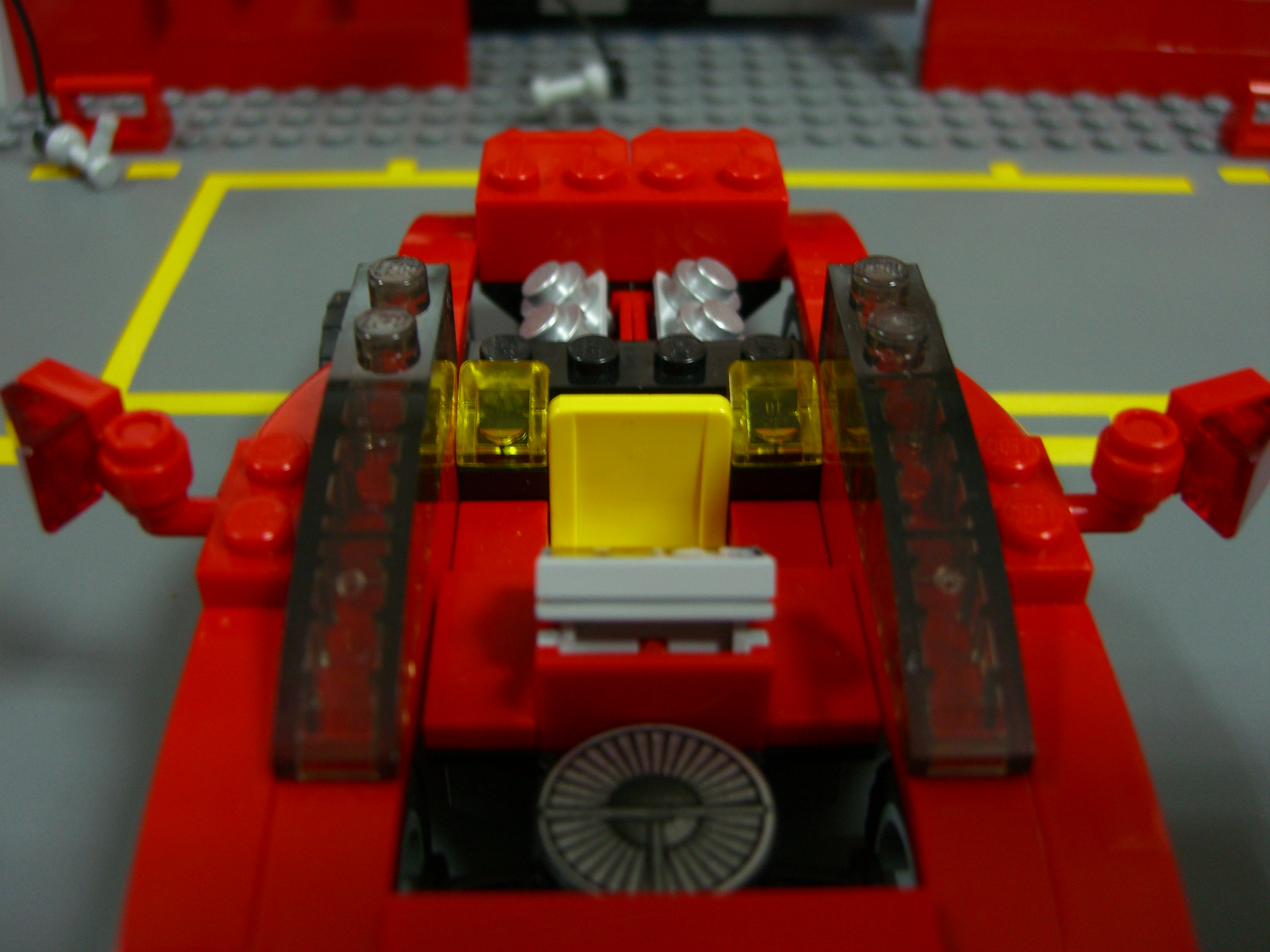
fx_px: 1394
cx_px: 635
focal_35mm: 38
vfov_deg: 37.7
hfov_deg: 49.0
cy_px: 476
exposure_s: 1/8
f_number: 2.8
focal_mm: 7.9
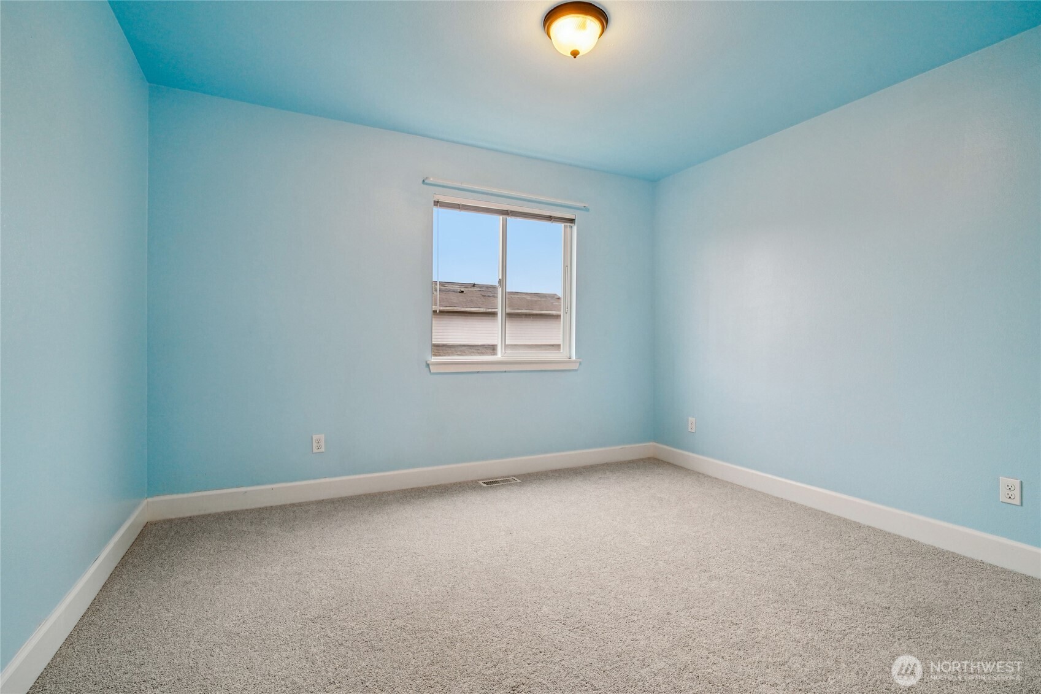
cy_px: 347
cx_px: 520
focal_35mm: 16
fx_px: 463
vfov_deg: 73.7
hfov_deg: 96.7
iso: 1600
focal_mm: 16
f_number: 8
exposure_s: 1/100
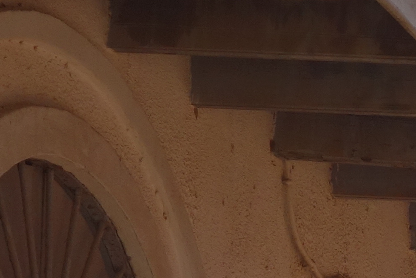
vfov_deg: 5.7
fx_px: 2715
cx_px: 942
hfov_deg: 8.2
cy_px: 504
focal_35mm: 235
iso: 125
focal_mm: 15.45
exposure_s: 1/500
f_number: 5.6
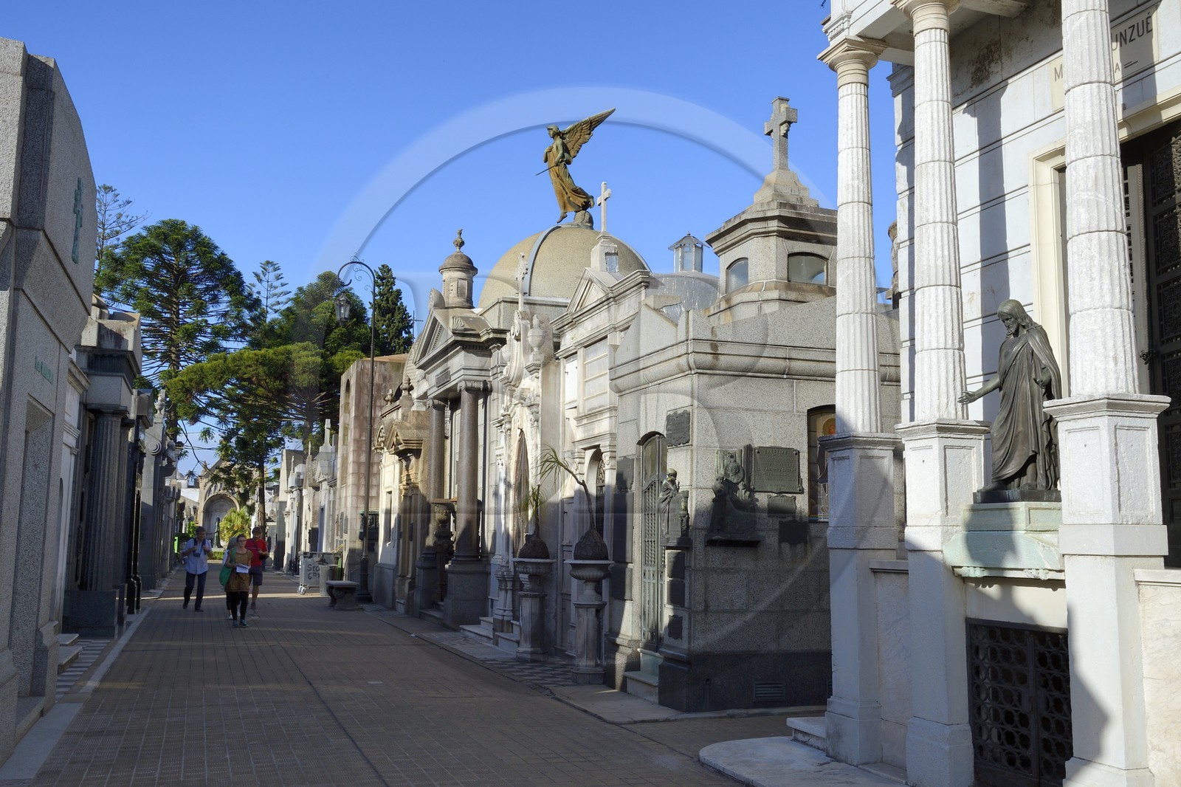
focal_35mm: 32
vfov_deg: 41.1
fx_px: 1049
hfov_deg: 58.7
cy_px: 394
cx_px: 590
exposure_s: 1/160
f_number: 16
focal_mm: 32
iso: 200
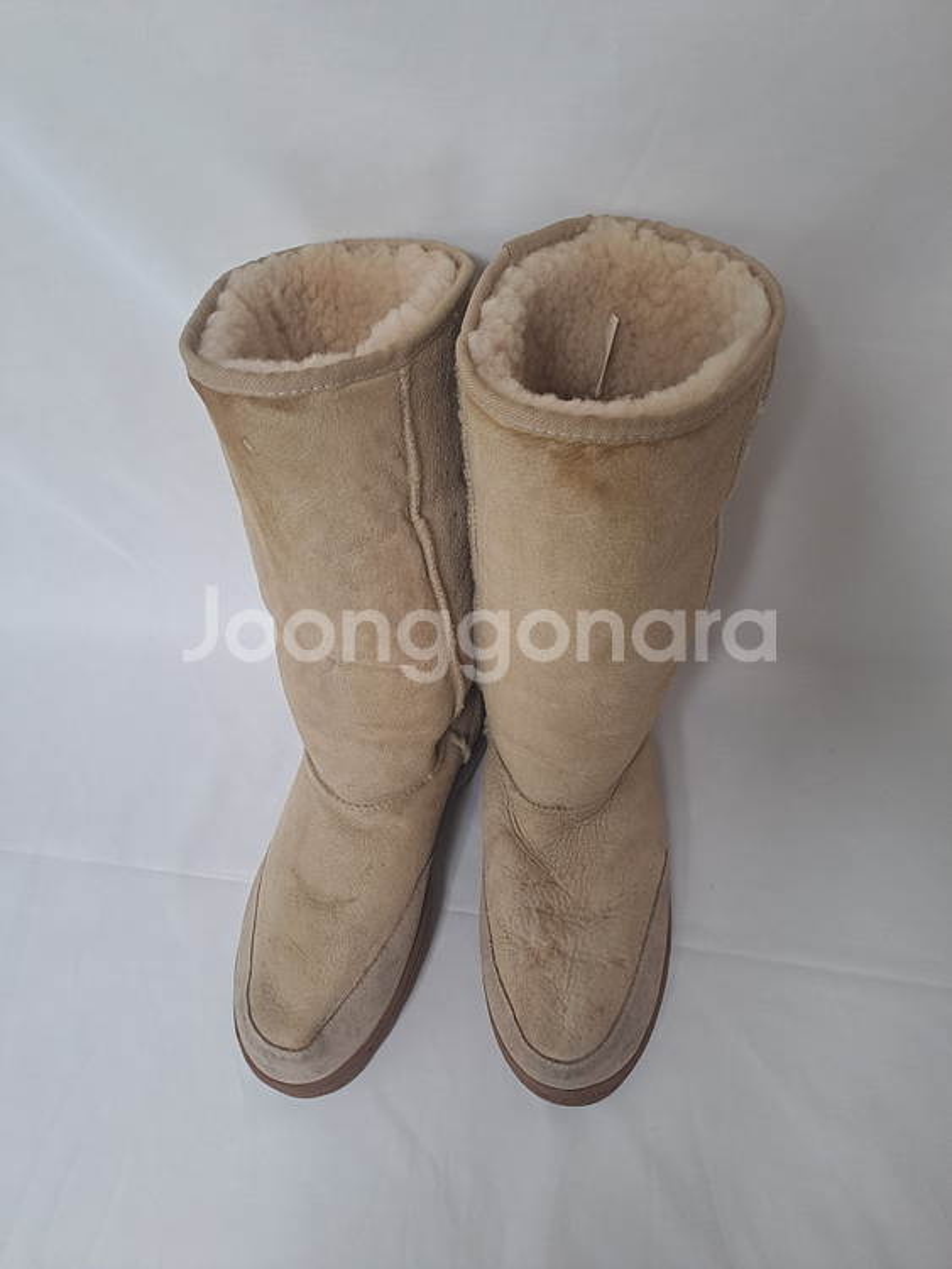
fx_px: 916
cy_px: 634
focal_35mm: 25
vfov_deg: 69.4
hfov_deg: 54.9
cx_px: 476
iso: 100
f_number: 1.8
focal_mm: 4.65
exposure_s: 1/60
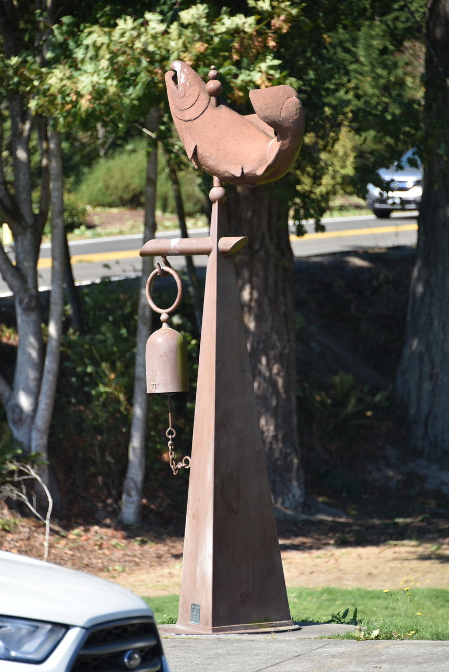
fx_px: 3739
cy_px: 336
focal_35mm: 200
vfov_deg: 10.3
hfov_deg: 6.9
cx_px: 224
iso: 220
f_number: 5.6
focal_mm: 200
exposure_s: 1/400
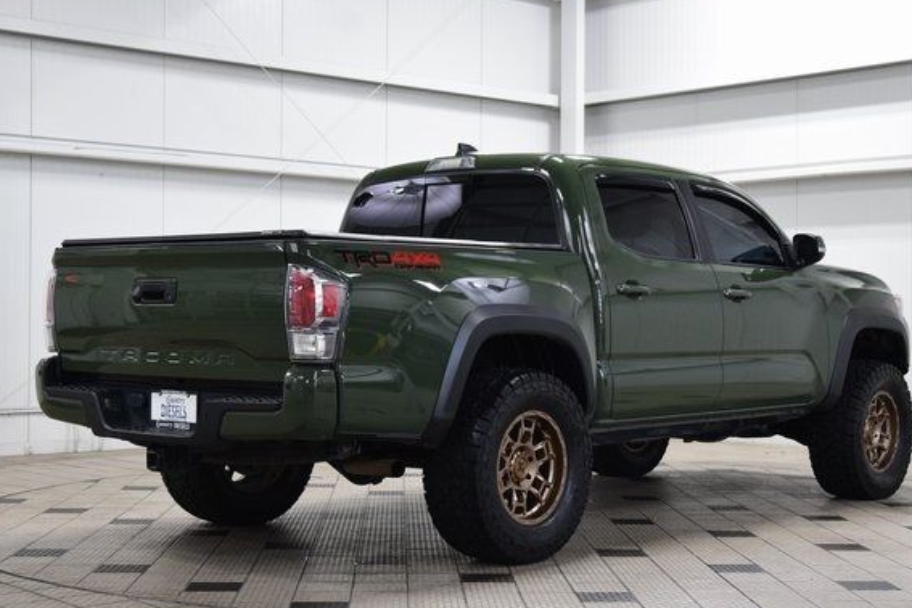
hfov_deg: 32.9
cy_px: 326
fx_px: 1545
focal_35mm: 61
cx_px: 466
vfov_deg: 22.3
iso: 1600
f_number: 5.6
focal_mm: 36
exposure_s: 1/60
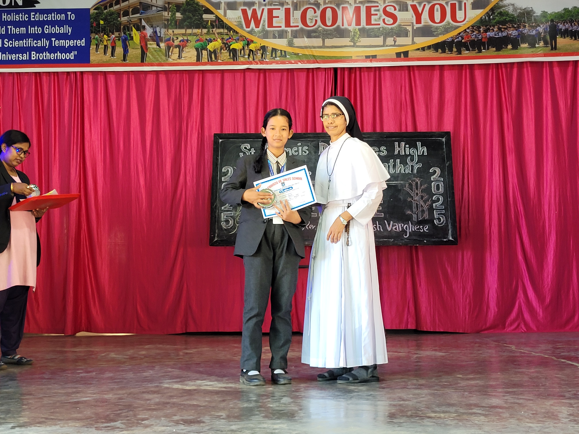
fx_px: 435
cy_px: 217
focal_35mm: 26
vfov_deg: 53.1
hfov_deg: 67.3
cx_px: 290
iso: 80
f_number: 1.8
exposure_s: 1/100
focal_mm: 5.4
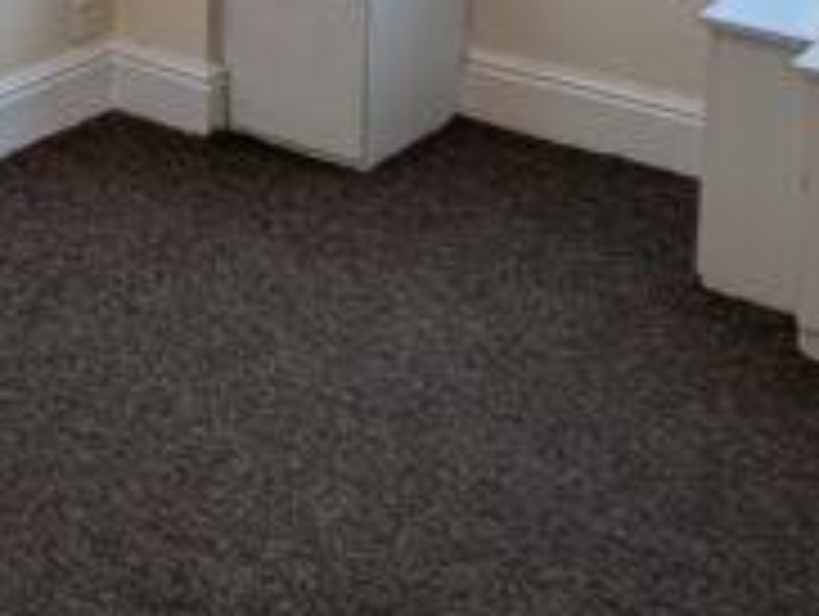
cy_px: -366
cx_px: 274
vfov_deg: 17.6
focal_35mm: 73
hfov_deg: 26.5
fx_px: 1729
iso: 45
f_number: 2.2
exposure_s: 1/79
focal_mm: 1.95
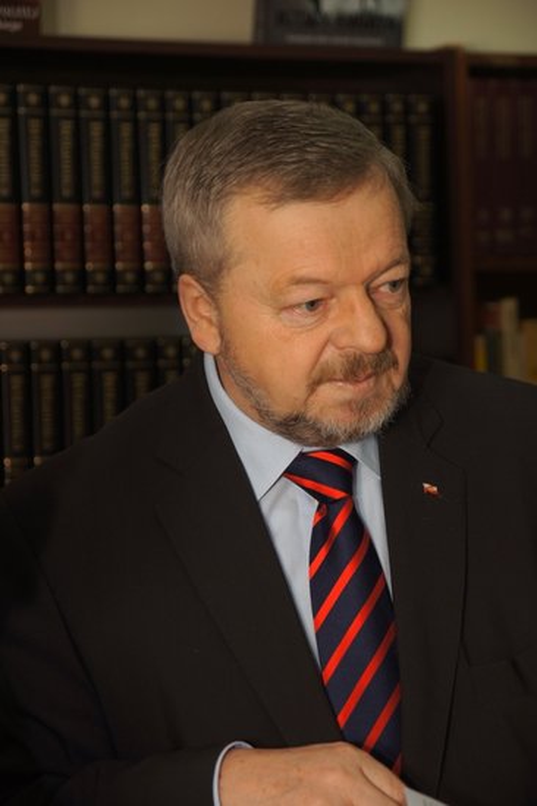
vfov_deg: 19.5
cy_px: 403
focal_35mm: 105
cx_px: 268
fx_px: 2352
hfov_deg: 13.0
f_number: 4
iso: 100
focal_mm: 70
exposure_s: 1/125
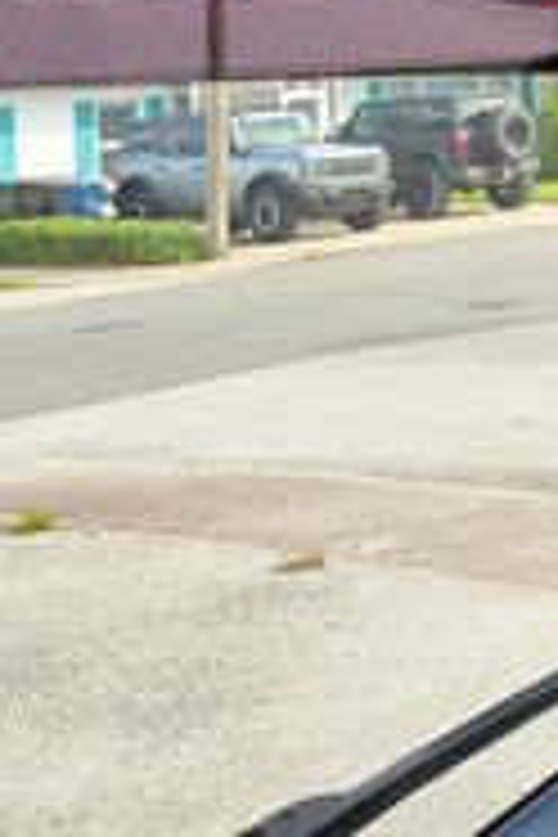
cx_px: 756
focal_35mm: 93
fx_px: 2162
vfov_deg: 20.8
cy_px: -99
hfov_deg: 14.0
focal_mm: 5.4
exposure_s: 1/356
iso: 40
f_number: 1.8
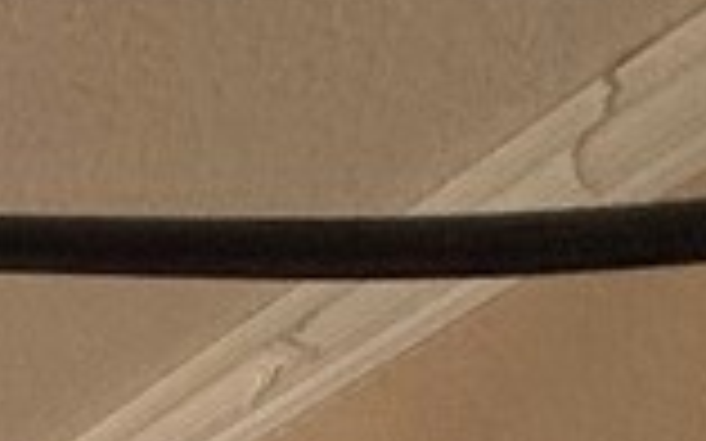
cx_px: -1259
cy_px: 1588
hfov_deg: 12.5
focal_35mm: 97
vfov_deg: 8.8
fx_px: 1866
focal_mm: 2.22
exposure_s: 1/120
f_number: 2.2
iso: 100
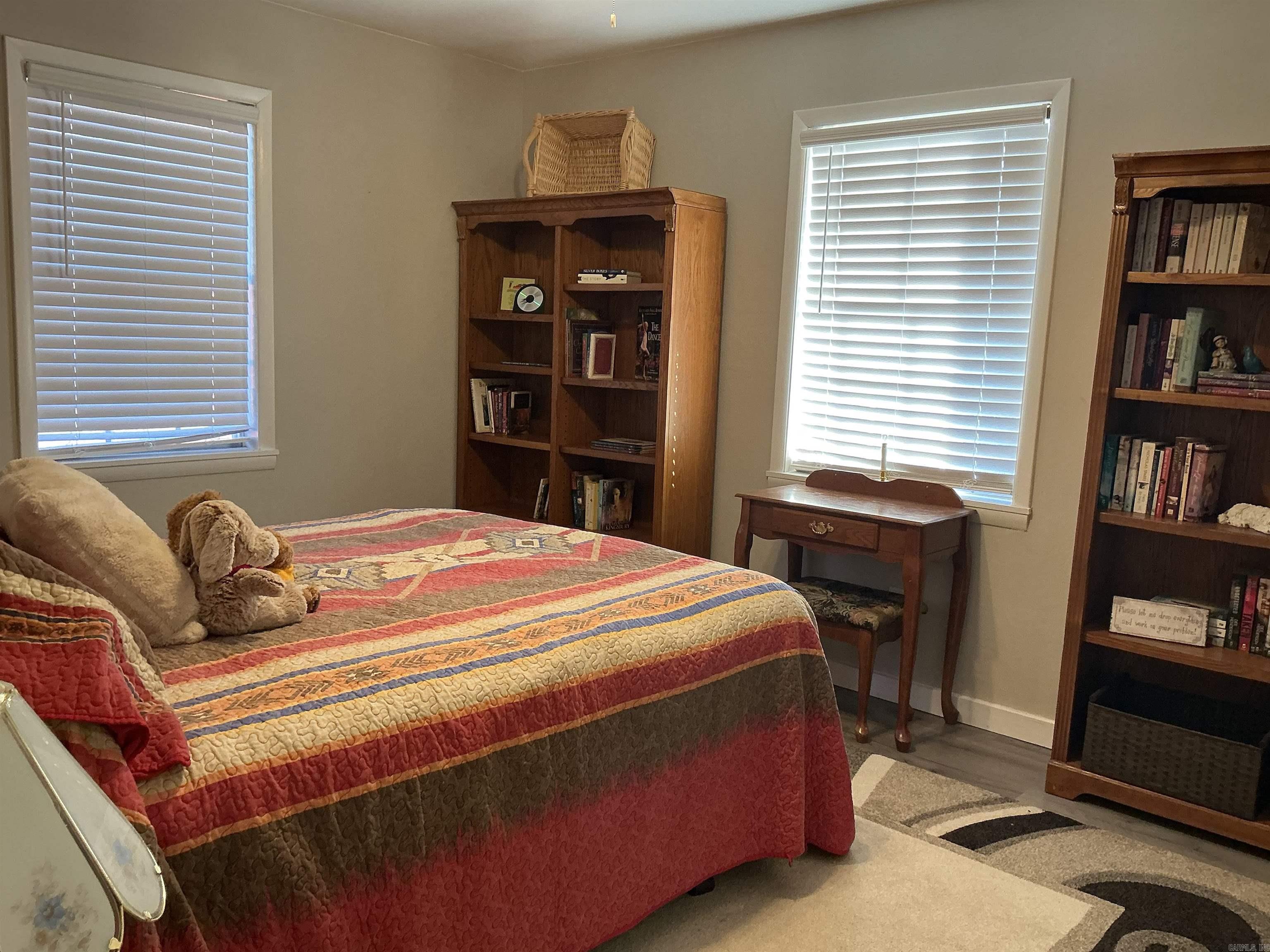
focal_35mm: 28
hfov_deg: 63.4
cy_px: 476
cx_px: 635
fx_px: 1027
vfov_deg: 49.7
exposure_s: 1/60
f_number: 1.8
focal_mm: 3
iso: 80
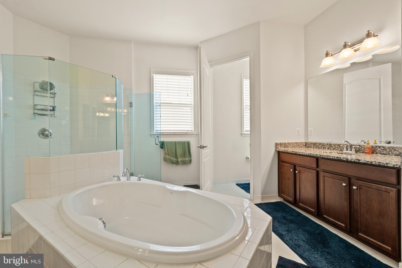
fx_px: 168
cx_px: 201
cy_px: 134
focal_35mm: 15
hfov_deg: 100.4
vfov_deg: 77.3
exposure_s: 1/2
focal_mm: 10
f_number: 8
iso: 100
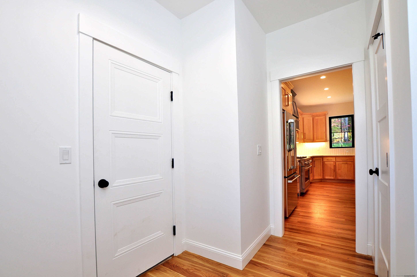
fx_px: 174
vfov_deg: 77.2
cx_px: 208
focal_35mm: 15
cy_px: 138
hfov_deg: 100.5
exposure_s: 1/50
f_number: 5
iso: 200
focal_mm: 10
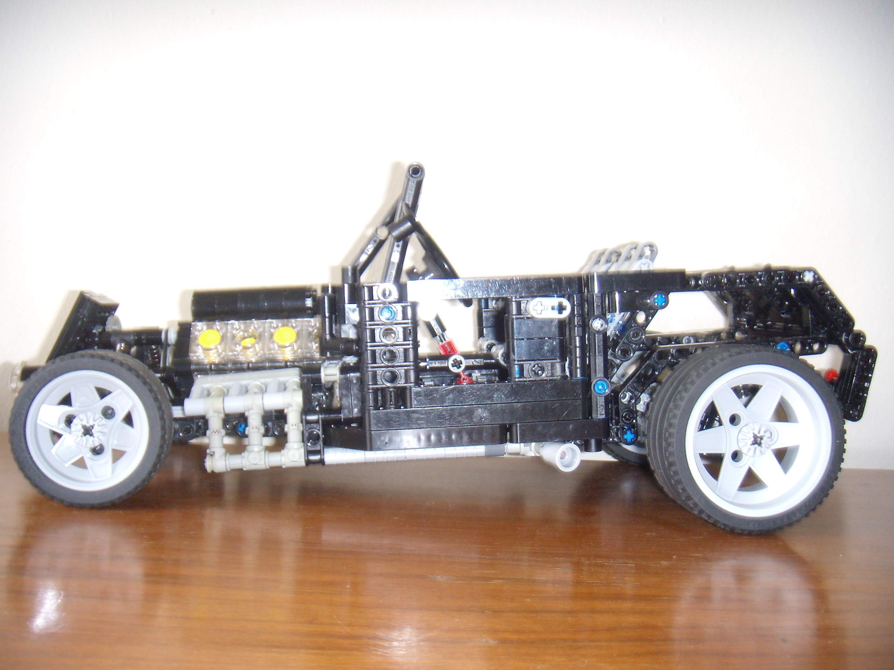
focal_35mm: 38
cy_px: 335
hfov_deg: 49.0
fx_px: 981
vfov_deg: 37.7
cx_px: 447
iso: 100
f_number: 3.5
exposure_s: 1/6.31
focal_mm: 6.4
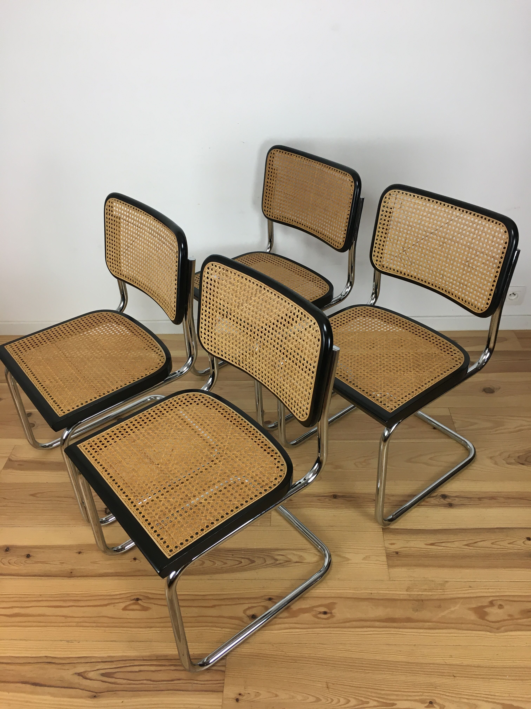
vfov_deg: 61.7
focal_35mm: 29
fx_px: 593
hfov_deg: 48.2
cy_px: 354
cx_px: 266
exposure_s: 1/33
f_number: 2.2
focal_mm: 4.15
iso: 32
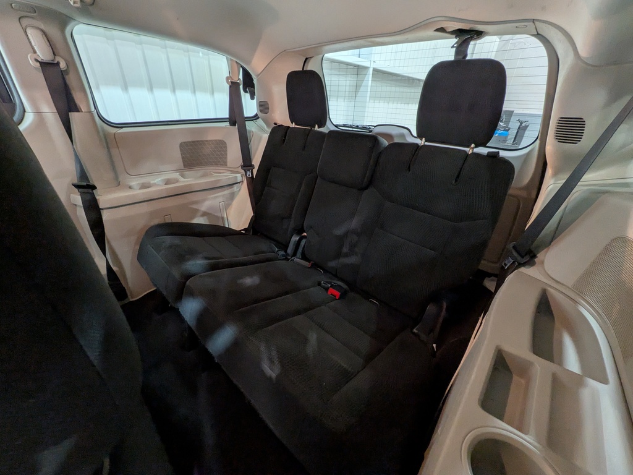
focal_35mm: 14
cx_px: 316
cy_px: 238
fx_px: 256
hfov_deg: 102.1
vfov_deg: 85.7
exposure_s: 1/16.7
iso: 225
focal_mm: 1.83
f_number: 2.2
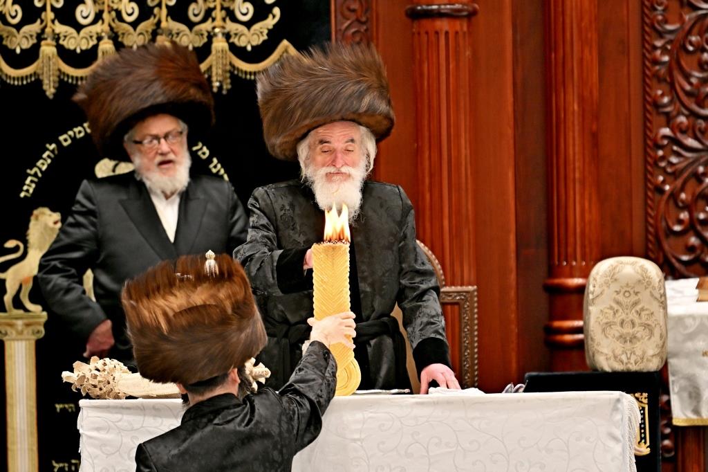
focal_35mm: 300
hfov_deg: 6.9
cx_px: 354
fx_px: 5898
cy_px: 236
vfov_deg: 4.6
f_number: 2.8
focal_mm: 200
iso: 400
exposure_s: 1/400
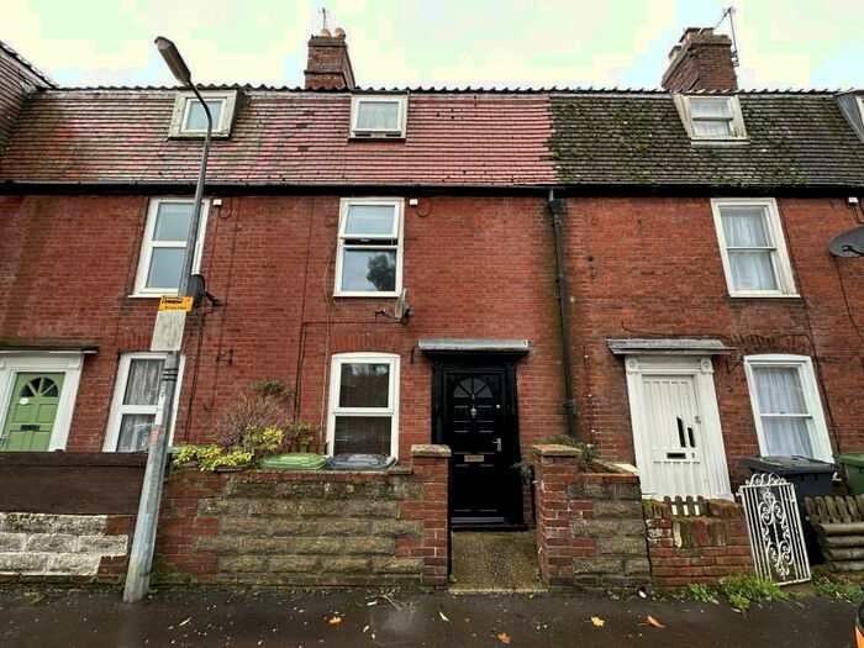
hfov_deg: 102.1
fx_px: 349
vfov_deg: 85.7
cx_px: 432
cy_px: 324
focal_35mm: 14
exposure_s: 1/99
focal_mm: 2.22
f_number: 2.2
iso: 80
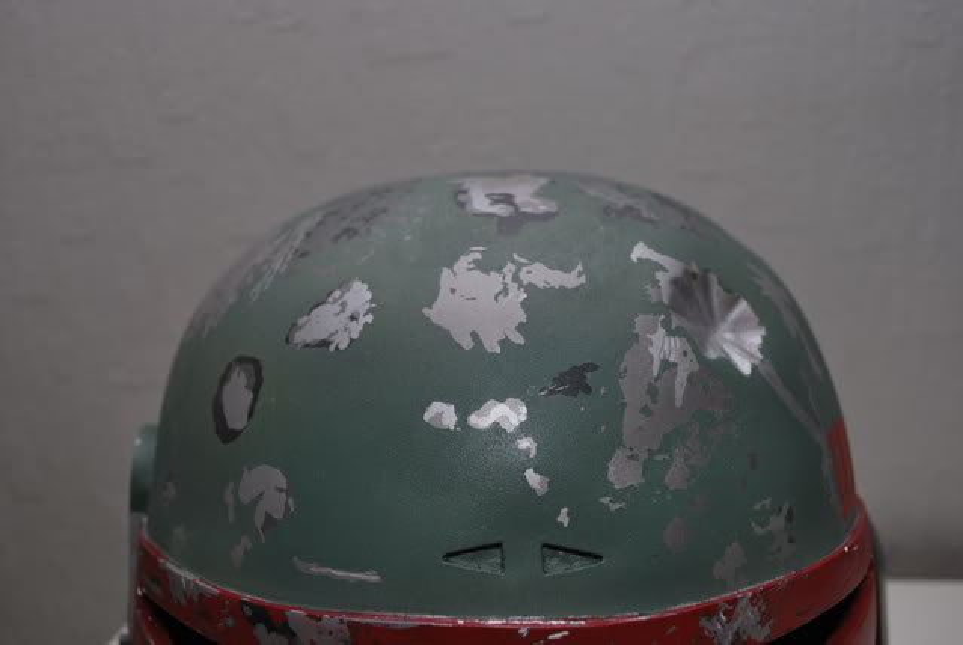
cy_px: 322
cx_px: 482
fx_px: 964
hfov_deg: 53.1
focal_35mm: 36
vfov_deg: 37.0
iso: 100
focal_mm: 24
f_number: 5.6
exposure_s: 1/125
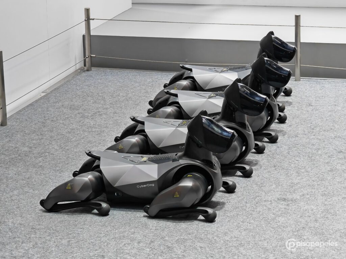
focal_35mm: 121
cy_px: 130
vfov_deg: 12.2
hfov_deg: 16.3
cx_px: 173
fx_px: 1209
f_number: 3
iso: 100
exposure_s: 1/100
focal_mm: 14.92
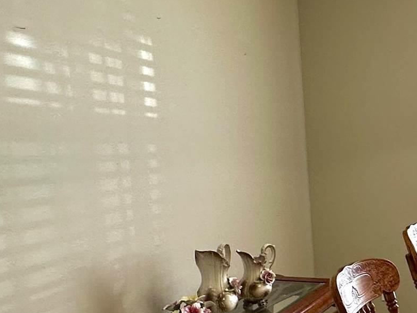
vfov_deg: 26.3
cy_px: 218
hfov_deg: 27.1
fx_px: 662
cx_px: 588
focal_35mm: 55
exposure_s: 1/120
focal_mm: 2.22
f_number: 2.2
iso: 50
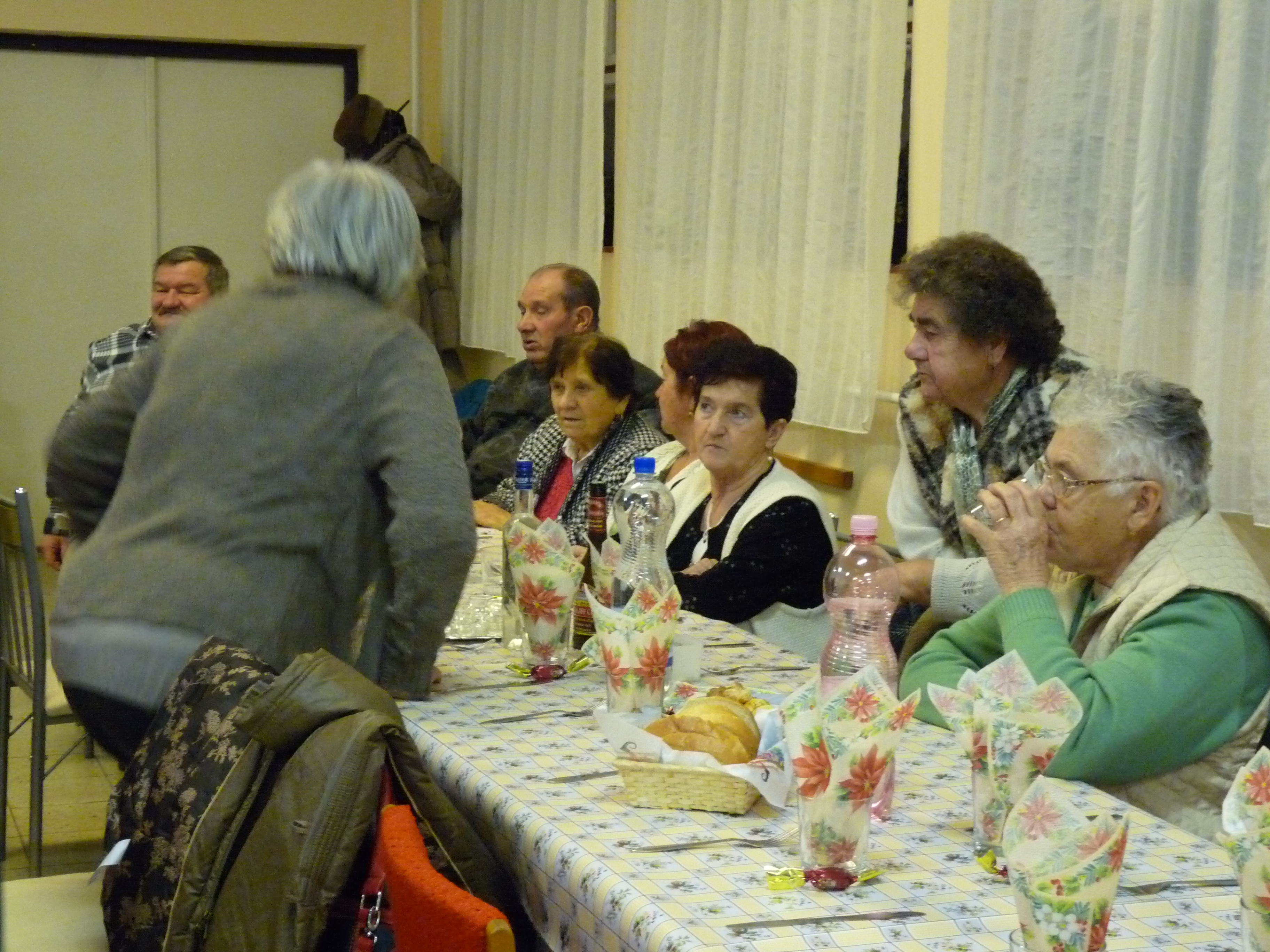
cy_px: 476
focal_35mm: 61
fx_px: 2238
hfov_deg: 31.7
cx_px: 635
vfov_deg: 24.0
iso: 800
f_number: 3.2
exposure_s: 1/30
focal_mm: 10.8
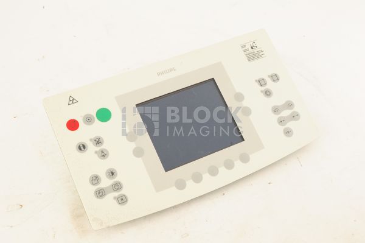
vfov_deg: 26.9
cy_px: 122
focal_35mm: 50
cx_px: 182
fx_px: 507
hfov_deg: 39.6
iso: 1600
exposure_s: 1/125
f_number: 11
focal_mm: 50
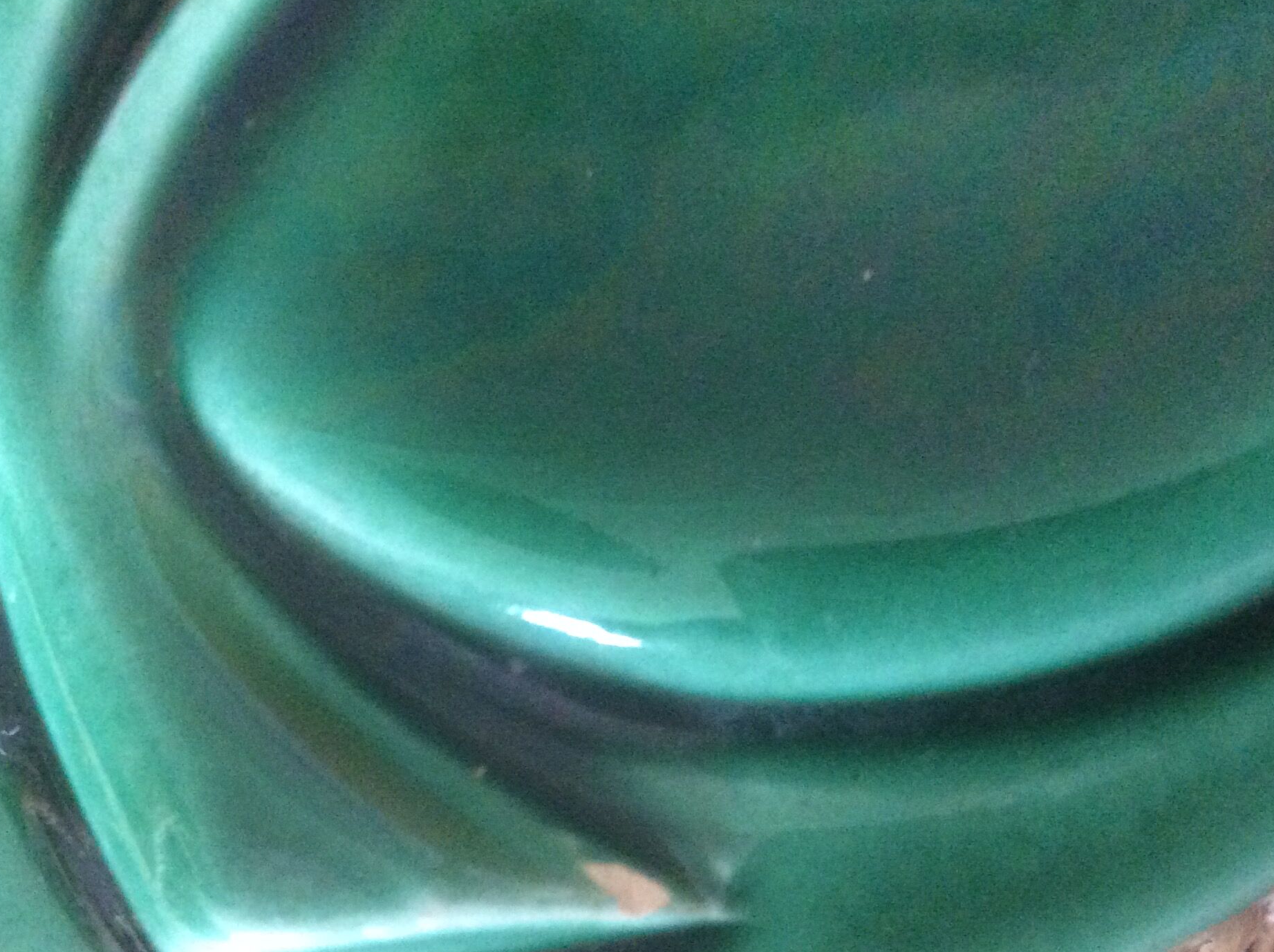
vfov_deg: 32.1
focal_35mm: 45
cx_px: 659
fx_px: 1654
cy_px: 542
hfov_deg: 42.1
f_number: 2.4
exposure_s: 1/25
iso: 320
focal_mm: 3.3
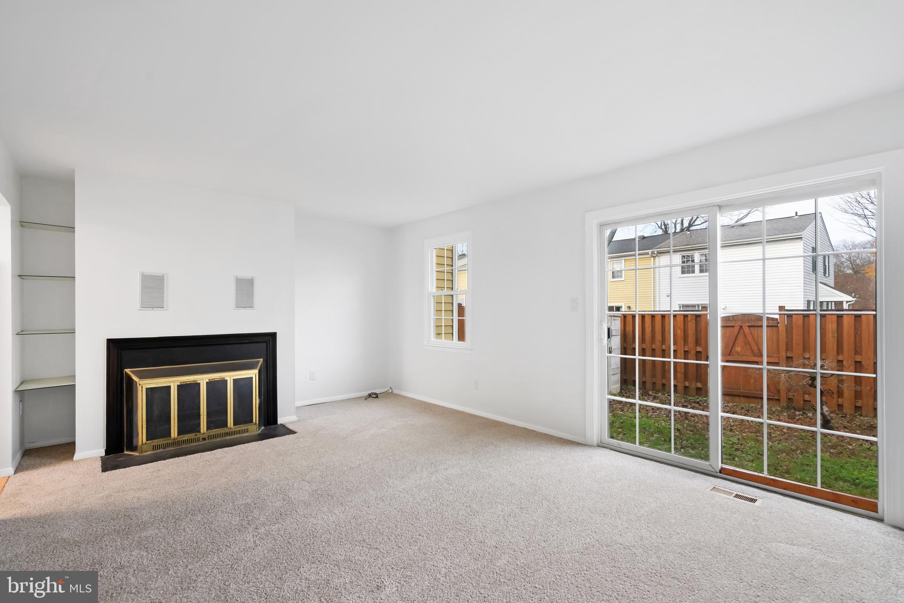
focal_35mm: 16
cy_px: 302
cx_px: 452
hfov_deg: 96.7
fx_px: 402
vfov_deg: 73.8
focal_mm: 16
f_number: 8
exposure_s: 1/13
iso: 250
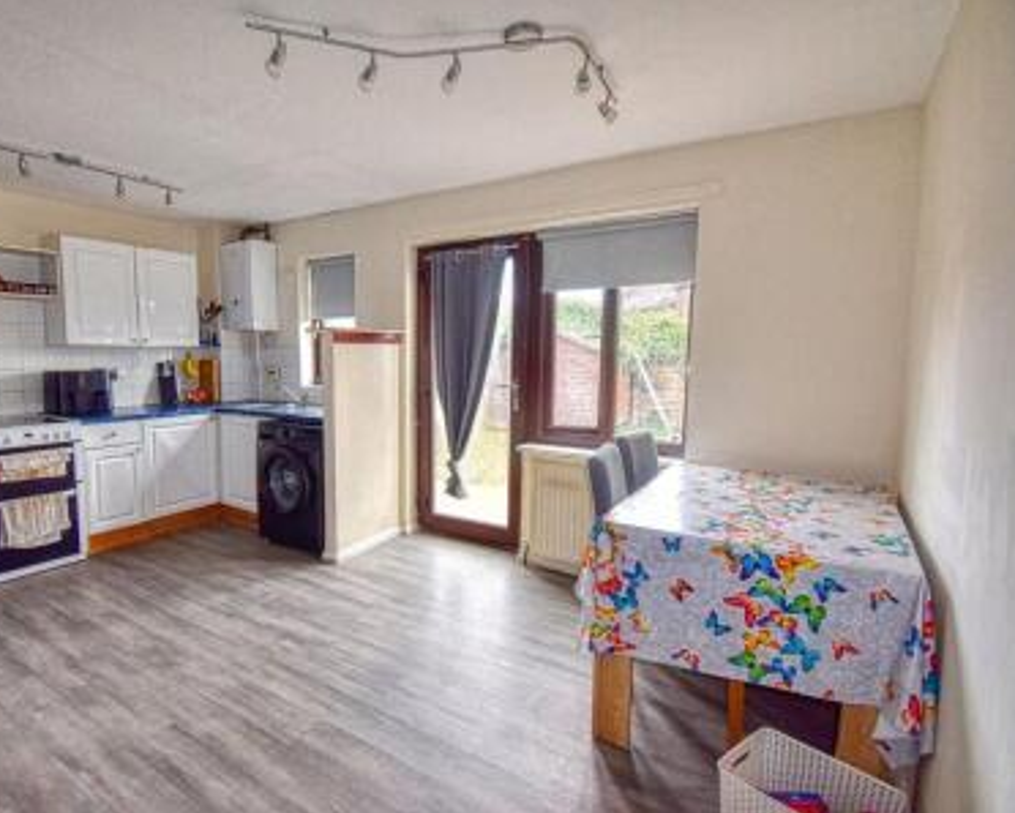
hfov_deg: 84.9
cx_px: 390
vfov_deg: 73.8
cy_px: 422
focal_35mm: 18
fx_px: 541
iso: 800
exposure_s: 1/125
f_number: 5.6
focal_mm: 10
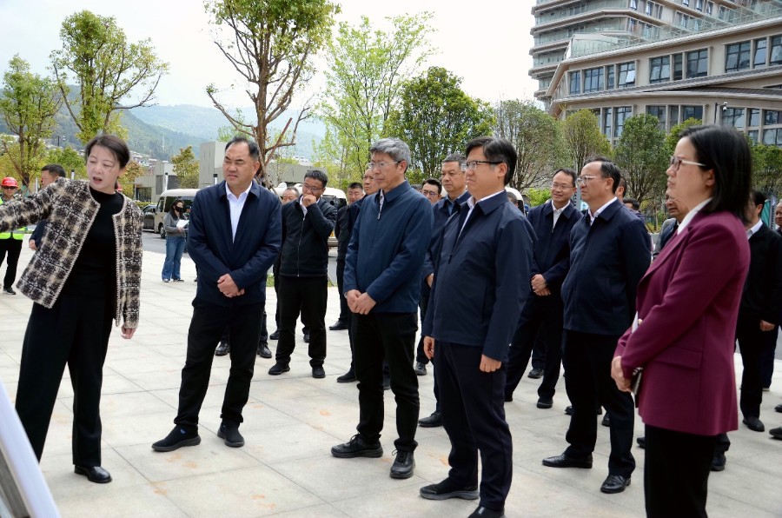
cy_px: 259
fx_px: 715
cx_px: 391
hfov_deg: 57.3
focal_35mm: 33
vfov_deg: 39.8
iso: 180
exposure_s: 1/400
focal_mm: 22
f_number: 5
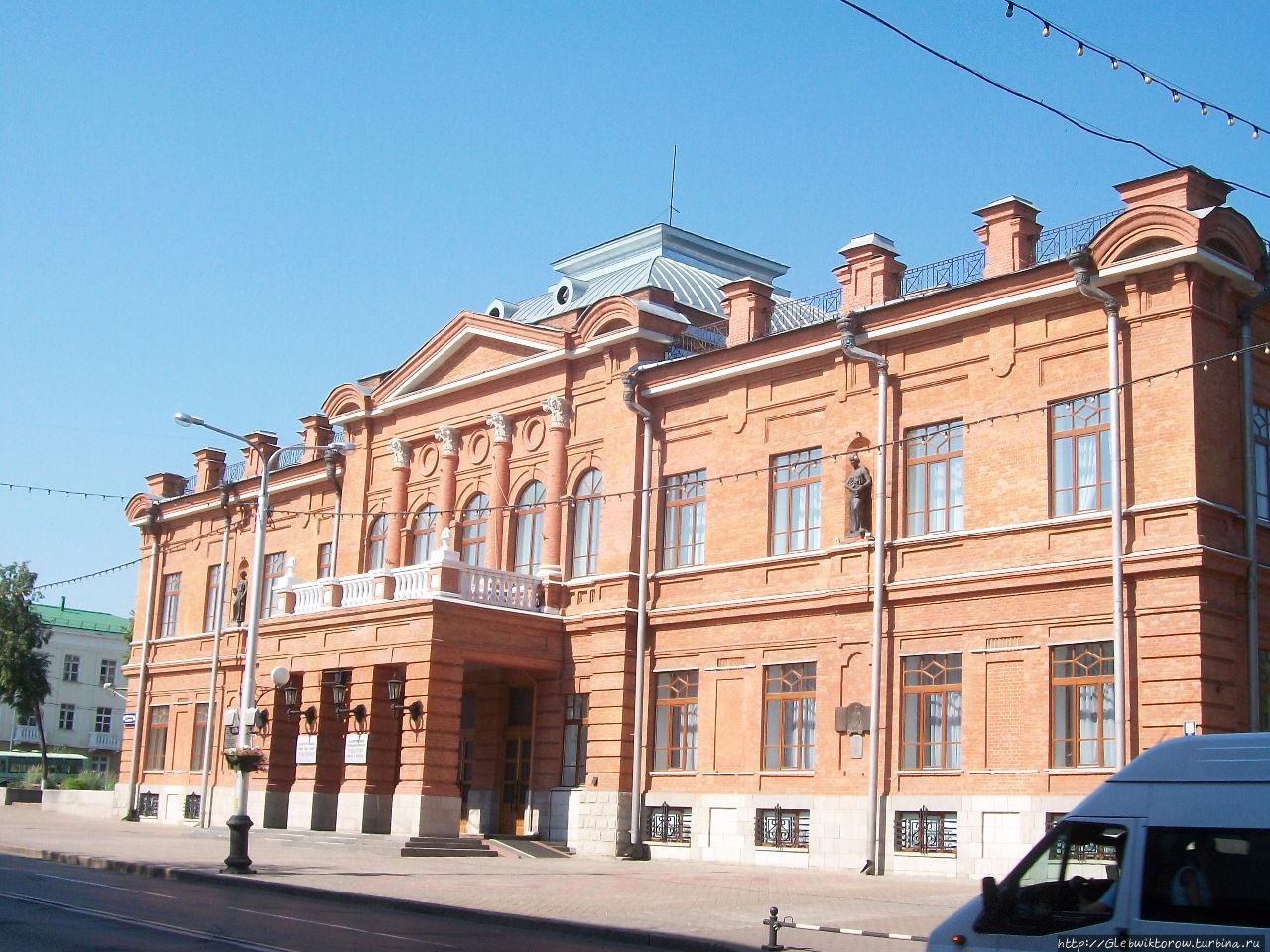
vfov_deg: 32.2
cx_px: 635
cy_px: 476
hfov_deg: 42.1
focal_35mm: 45
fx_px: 1651
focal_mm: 7.6
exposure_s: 1/320
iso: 80
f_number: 5.4
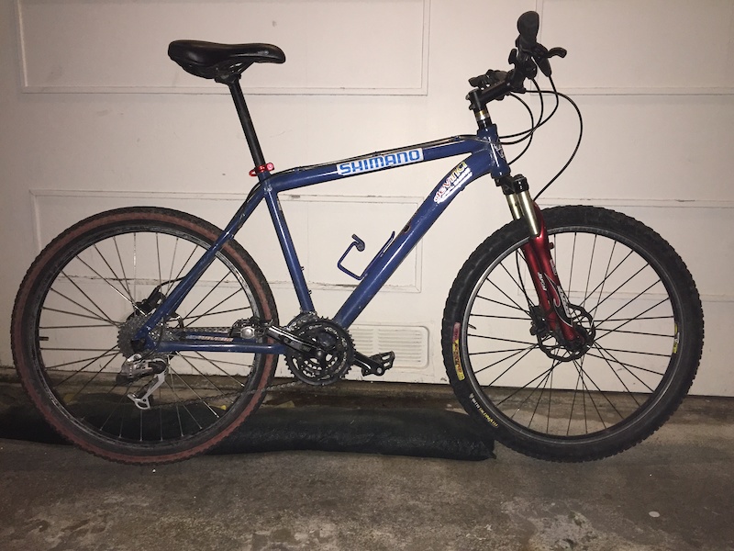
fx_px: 615
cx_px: 367
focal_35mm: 29
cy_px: 276
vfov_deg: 48.2
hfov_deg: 61.7
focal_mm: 4.15
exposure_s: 1/16
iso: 160
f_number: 2.2
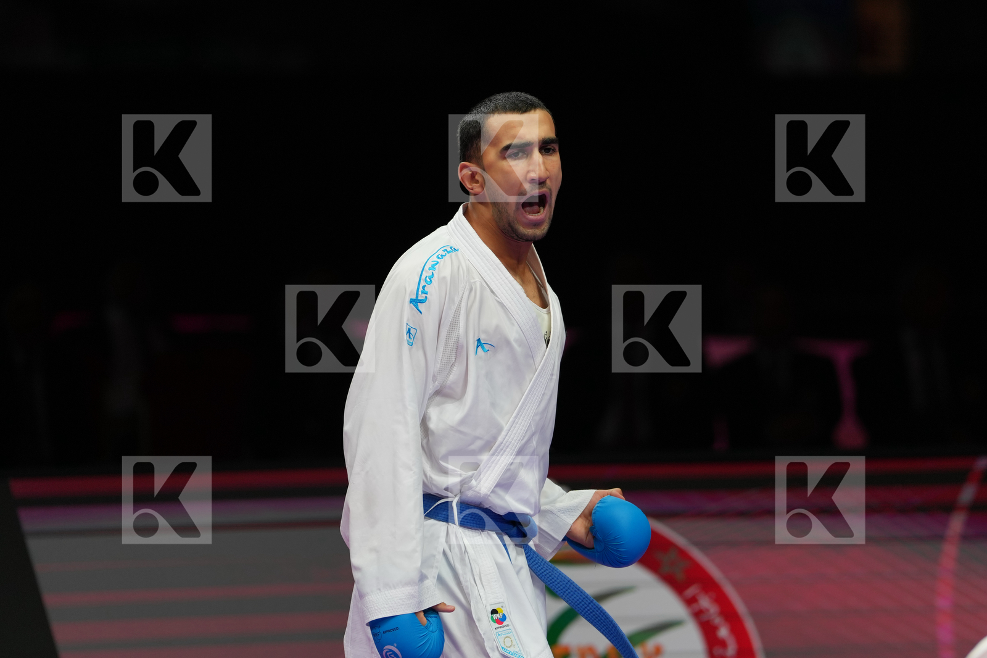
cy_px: 329
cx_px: 494
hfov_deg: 6.9
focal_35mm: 300
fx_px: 8223
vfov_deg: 4.6
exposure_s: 1/1000
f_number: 2.8
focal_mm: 200
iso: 500
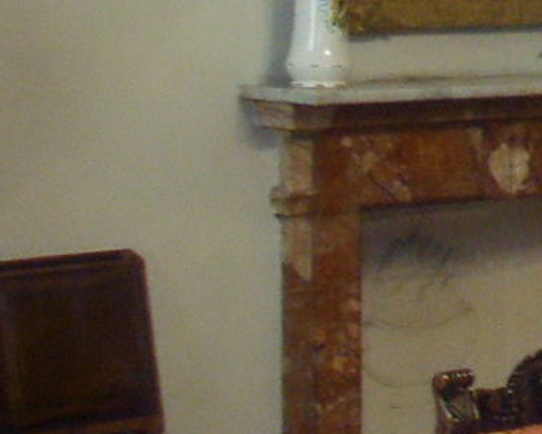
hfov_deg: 11.0
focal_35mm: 160
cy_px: -3
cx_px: 1071
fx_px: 2567
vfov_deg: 9.6
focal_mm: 6.6
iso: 150
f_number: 3.5
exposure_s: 1/6
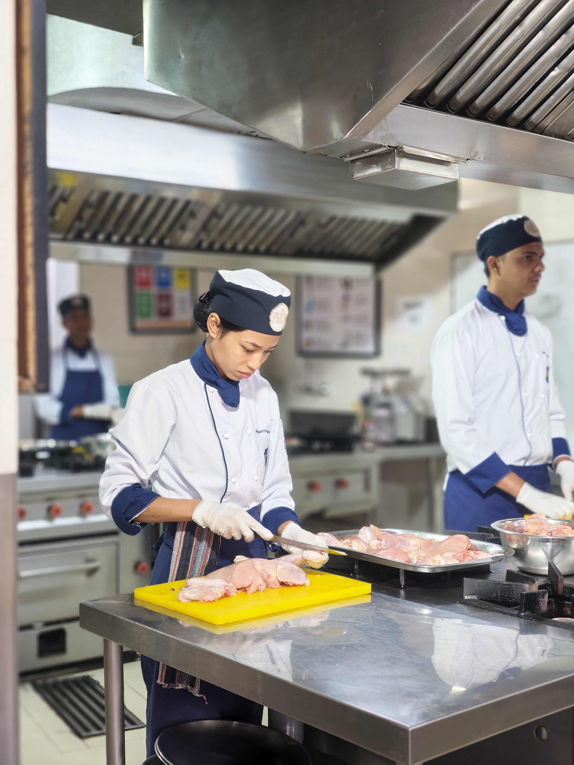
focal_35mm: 50
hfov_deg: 29.1
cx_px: 287
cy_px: 382
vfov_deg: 38.2
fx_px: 1105
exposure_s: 1/50
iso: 423
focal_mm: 7.1
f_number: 2
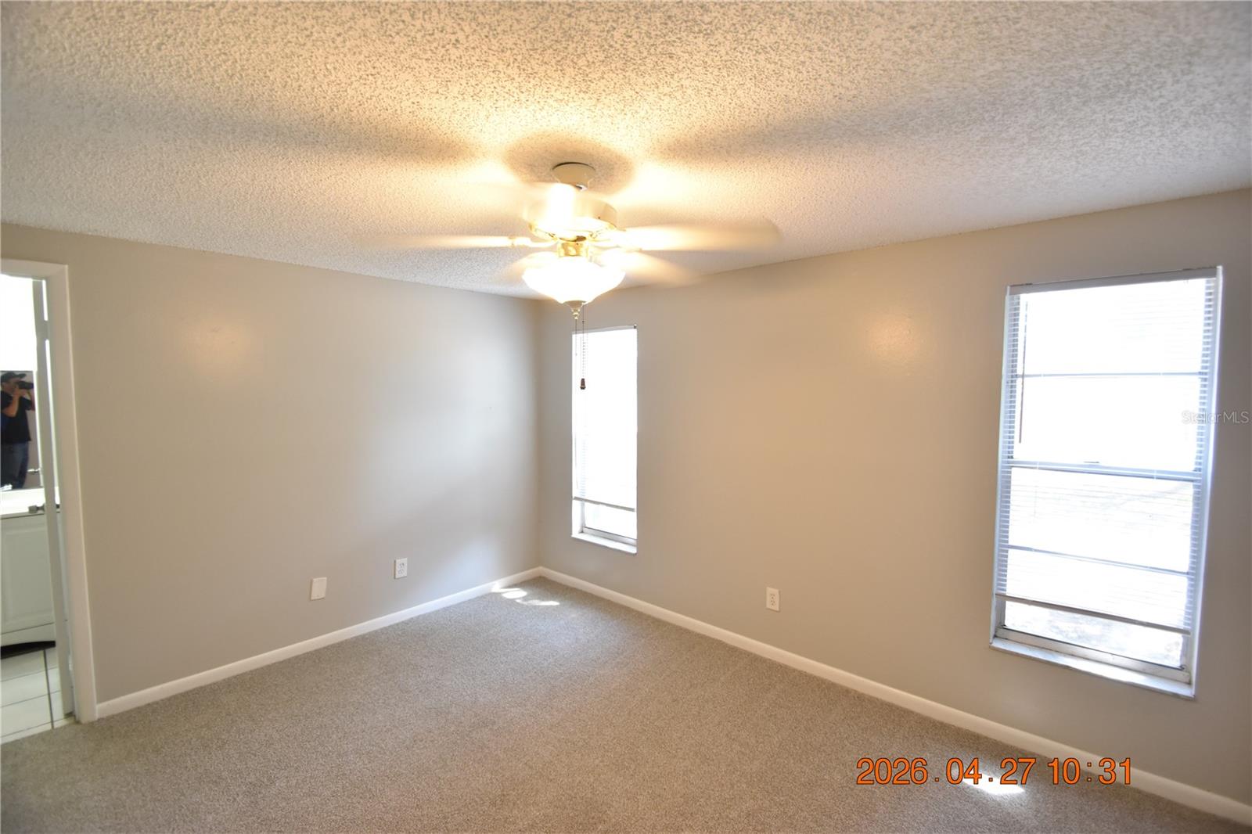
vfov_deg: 77.3
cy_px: 417
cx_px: 626
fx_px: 522
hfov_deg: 100.4
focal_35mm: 15
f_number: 3.5
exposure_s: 1/45
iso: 800
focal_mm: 10
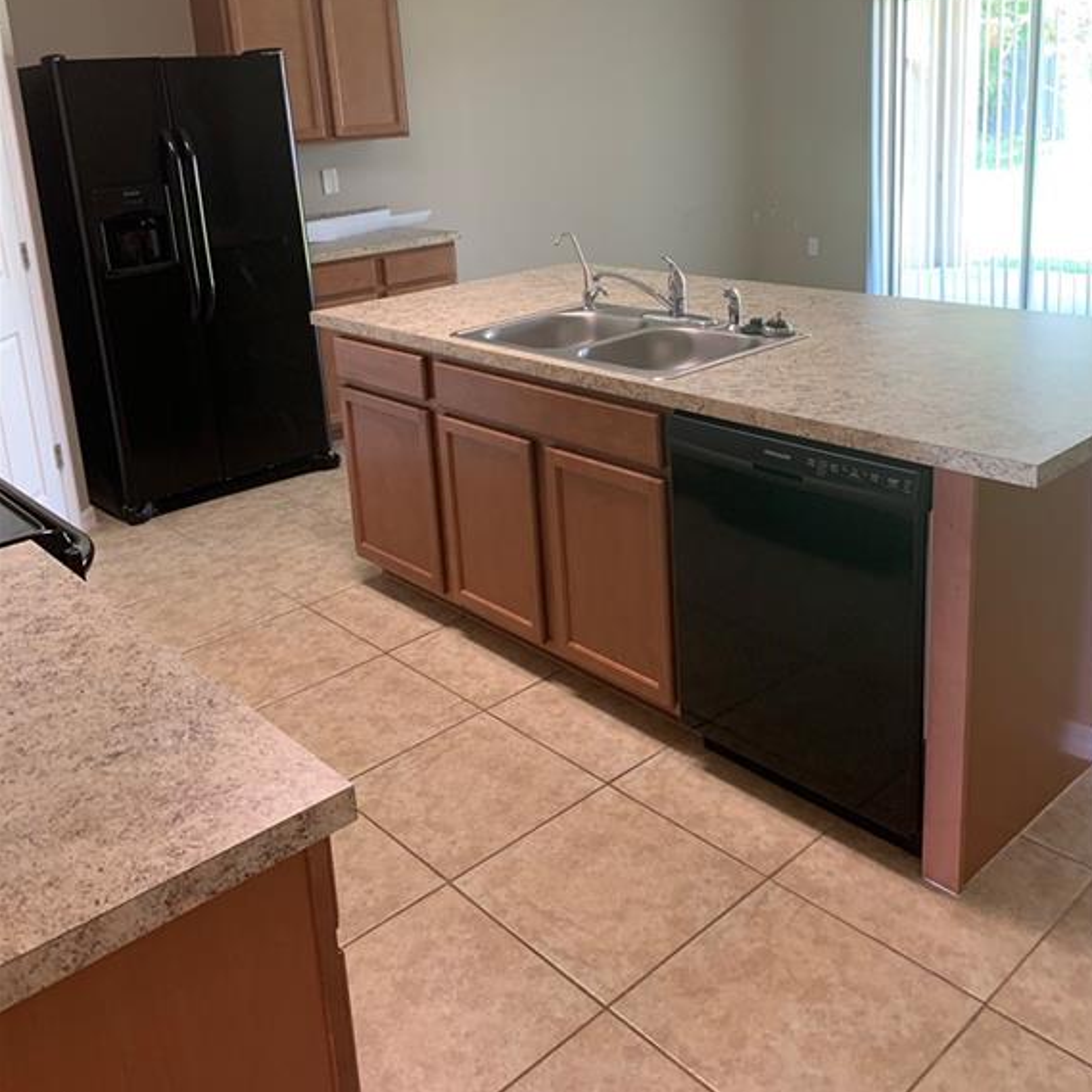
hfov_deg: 52.5
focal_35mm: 31
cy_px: 386
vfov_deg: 51.8
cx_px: 551
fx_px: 1106
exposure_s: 1/60
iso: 160
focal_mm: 4.25
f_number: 1.8
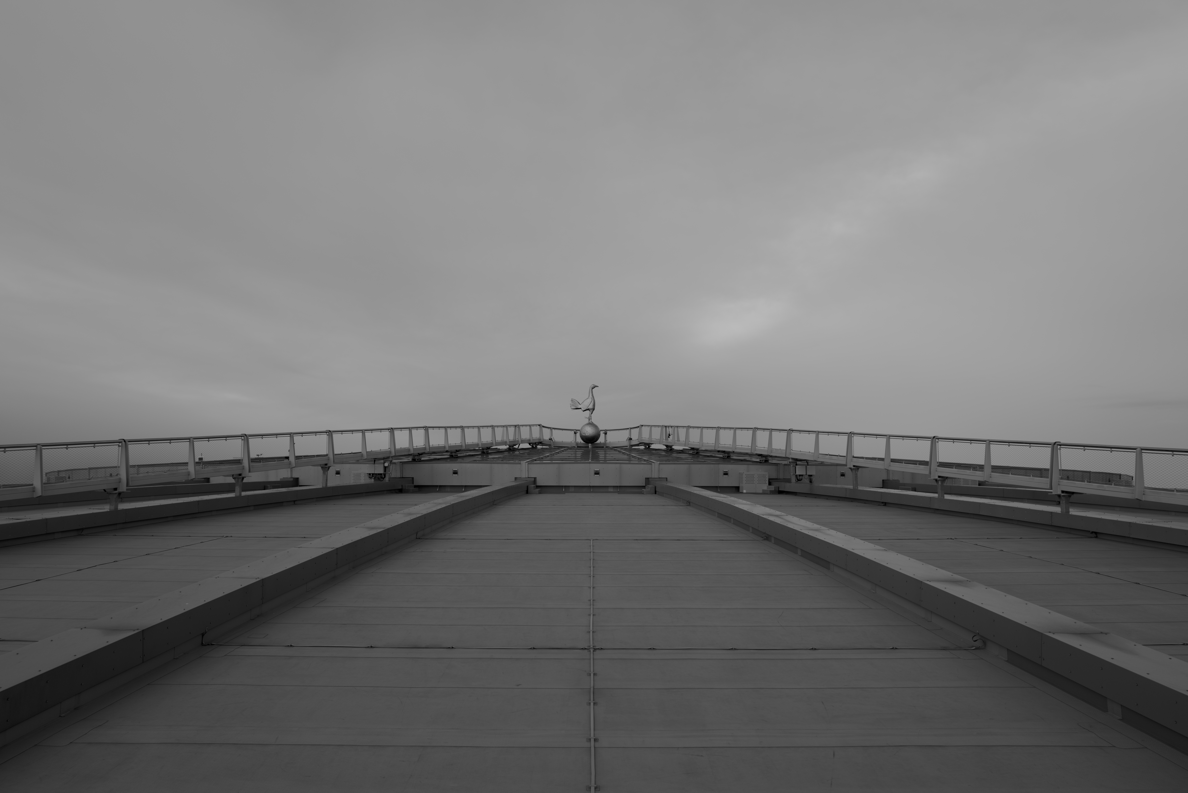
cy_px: 396
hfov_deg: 65.5
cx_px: 594
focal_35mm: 28
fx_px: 924
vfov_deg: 46.4
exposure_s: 1/800
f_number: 5.6
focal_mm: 28
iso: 200
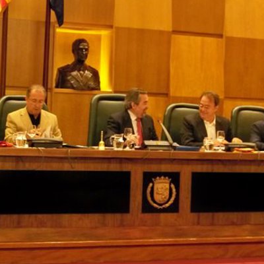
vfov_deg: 19.3
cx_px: 106
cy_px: 117
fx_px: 777
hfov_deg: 19.3
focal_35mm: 90
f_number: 4
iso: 320
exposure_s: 1/30
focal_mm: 10.5
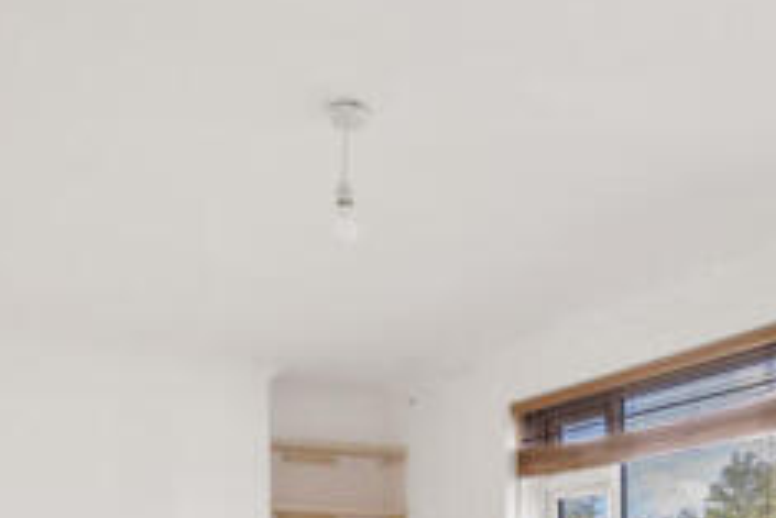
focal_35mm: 39
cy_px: 600
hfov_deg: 49.5
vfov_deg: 29.9
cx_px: 383
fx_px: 841
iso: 200
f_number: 16
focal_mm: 14
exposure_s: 1/2
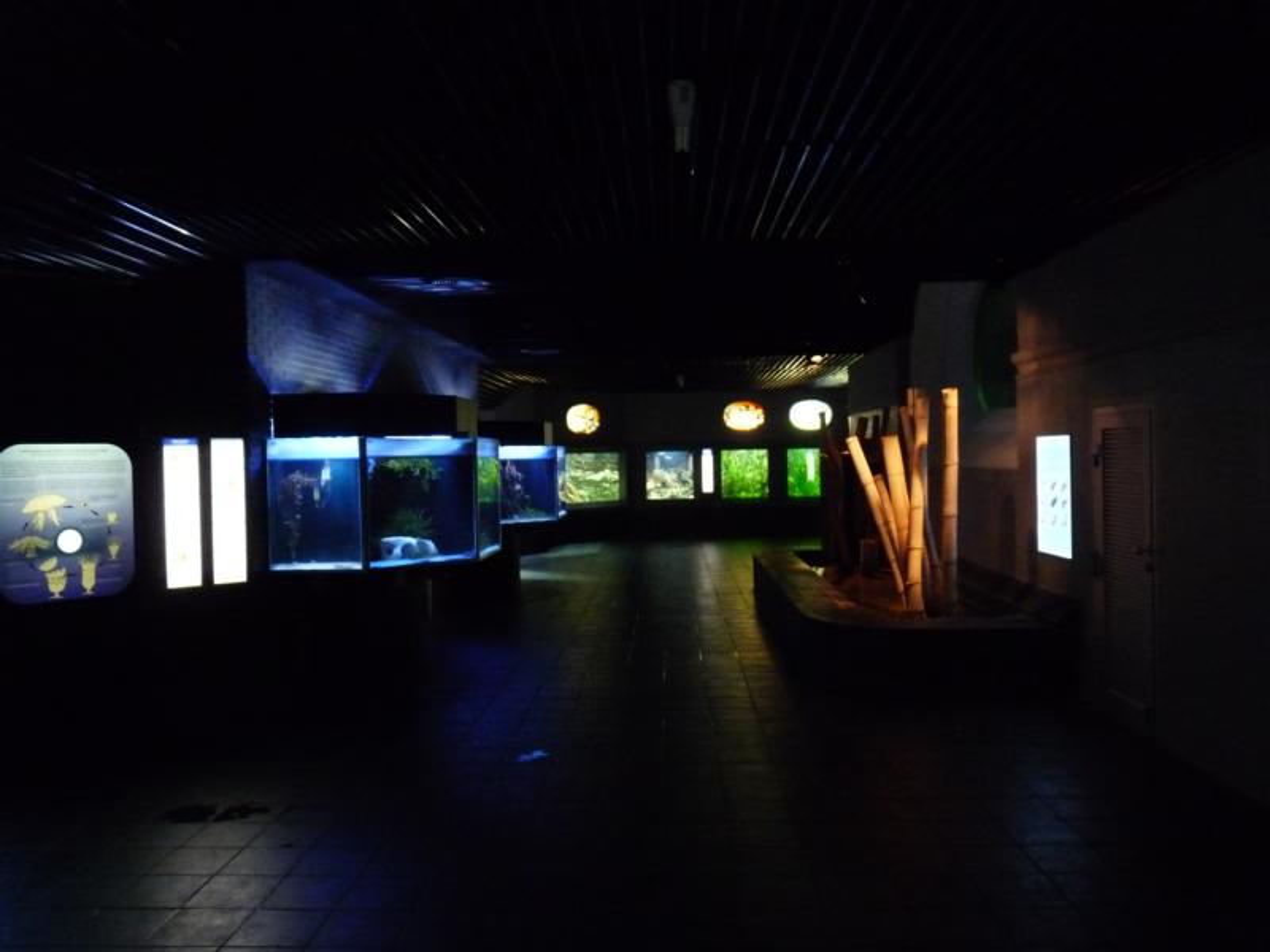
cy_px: 476
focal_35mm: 27
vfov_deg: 51.4
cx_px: 635
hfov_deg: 65.3
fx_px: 991
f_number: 2.8
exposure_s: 1/15
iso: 800
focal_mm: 4.8
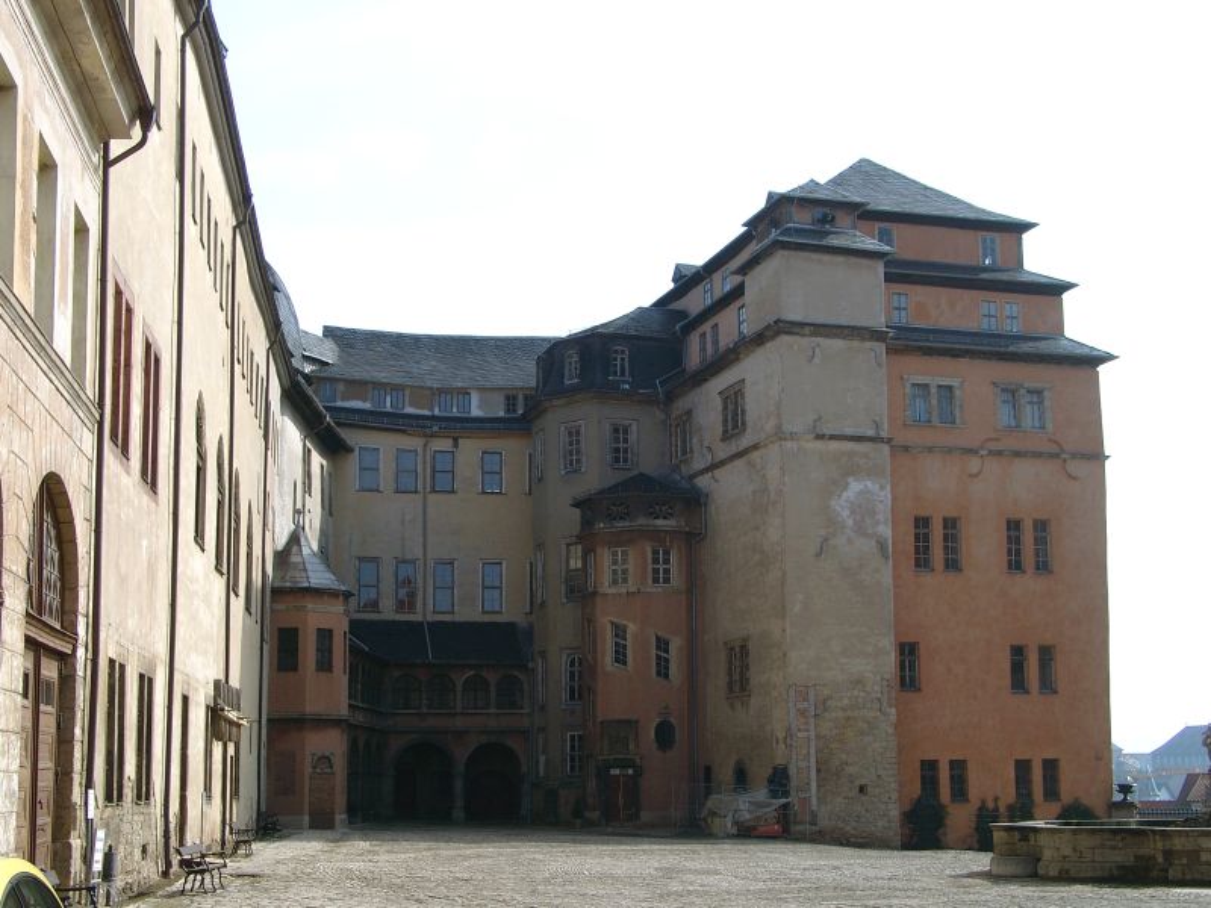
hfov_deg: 36.2
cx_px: 606
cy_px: 454
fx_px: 1854
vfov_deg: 27.5
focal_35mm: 53
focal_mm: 11.05
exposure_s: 1/536
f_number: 4
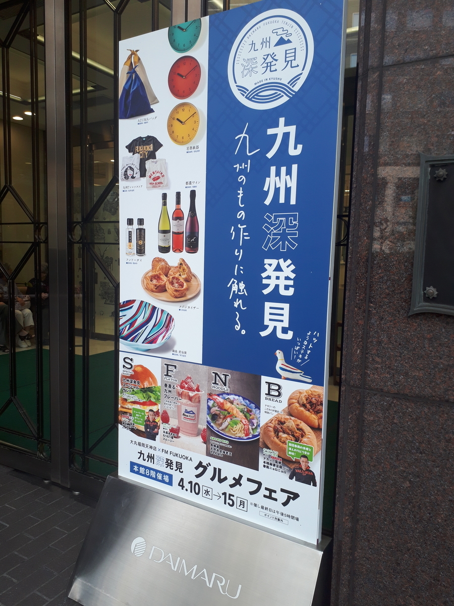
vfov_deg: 65.3
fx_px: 472
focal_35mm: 27
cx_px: 227
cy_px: 303
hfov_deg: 51.4
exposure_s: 1/258
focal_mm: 3.6
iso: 40
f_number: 1.9
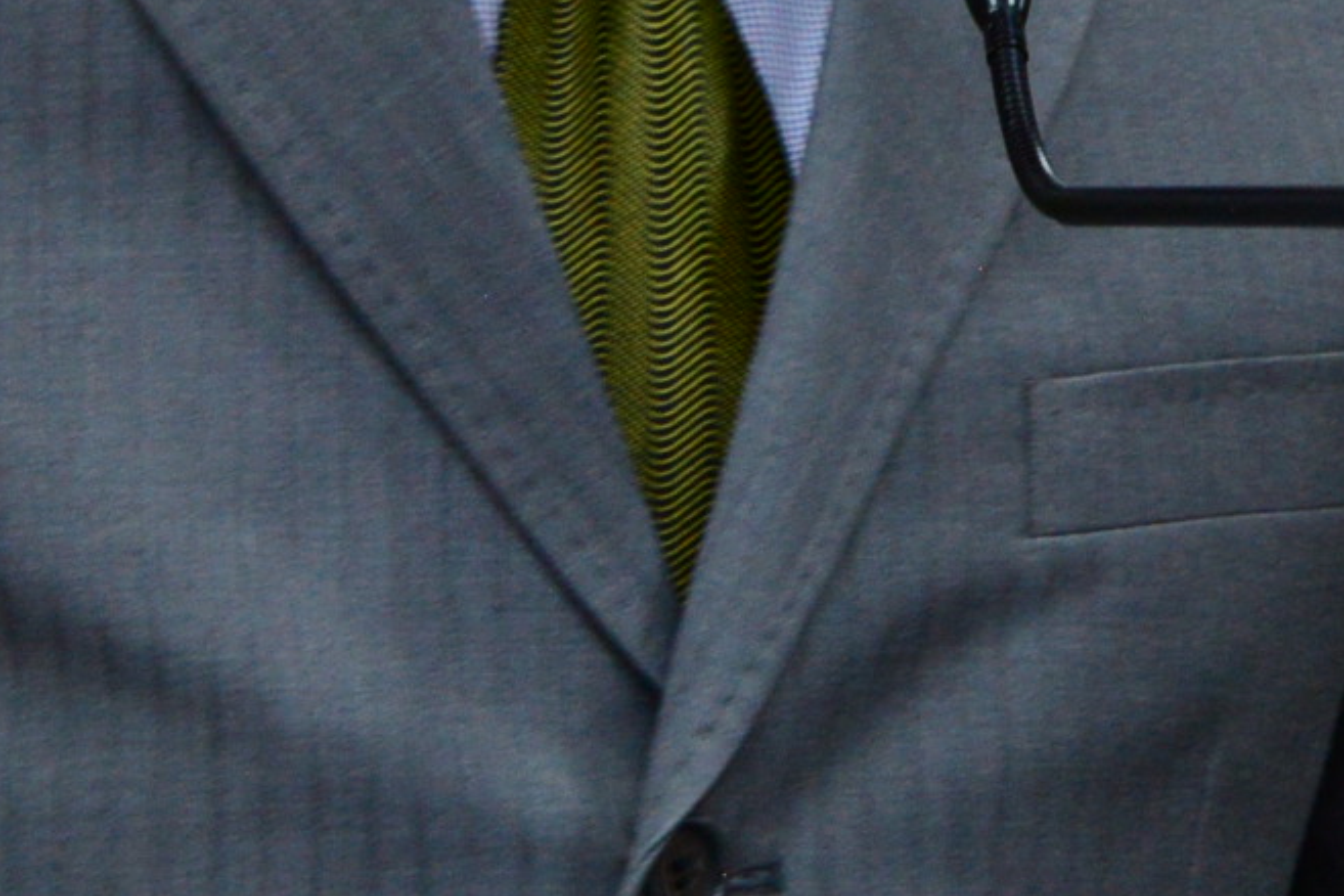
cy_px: -372
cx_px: 1037
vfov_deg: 2.9
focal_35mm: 481
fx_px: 17956
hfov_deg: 4.3
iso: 2500
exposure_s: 1/60
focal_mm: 105
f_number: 5
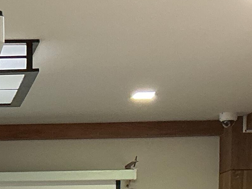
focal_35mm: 146
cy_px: 386
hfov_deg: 13.0
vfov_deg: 9.5
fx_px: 1063
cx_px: -95
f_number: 1.8
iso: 125
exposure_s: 1/60
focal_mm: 3
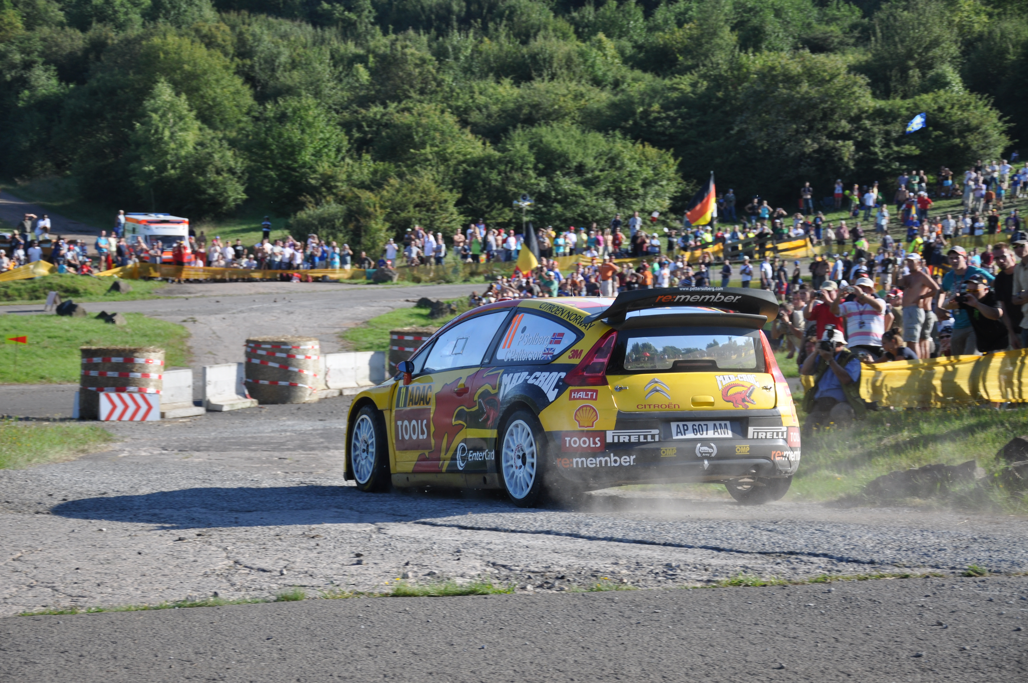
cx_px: 514
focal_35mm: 93
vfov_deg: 14.7
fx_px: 2652
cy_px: 342
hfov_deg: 21.9
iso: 200
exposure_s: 1/500
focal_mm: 62
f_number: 5.6
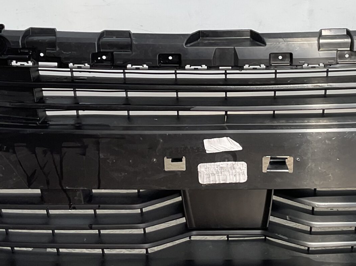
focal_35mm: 70
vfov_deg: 20.8
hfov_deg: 27.6
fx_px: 720
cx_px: 233
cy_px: 69
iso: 16
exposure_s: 1/210
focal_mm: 3
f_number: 1.8
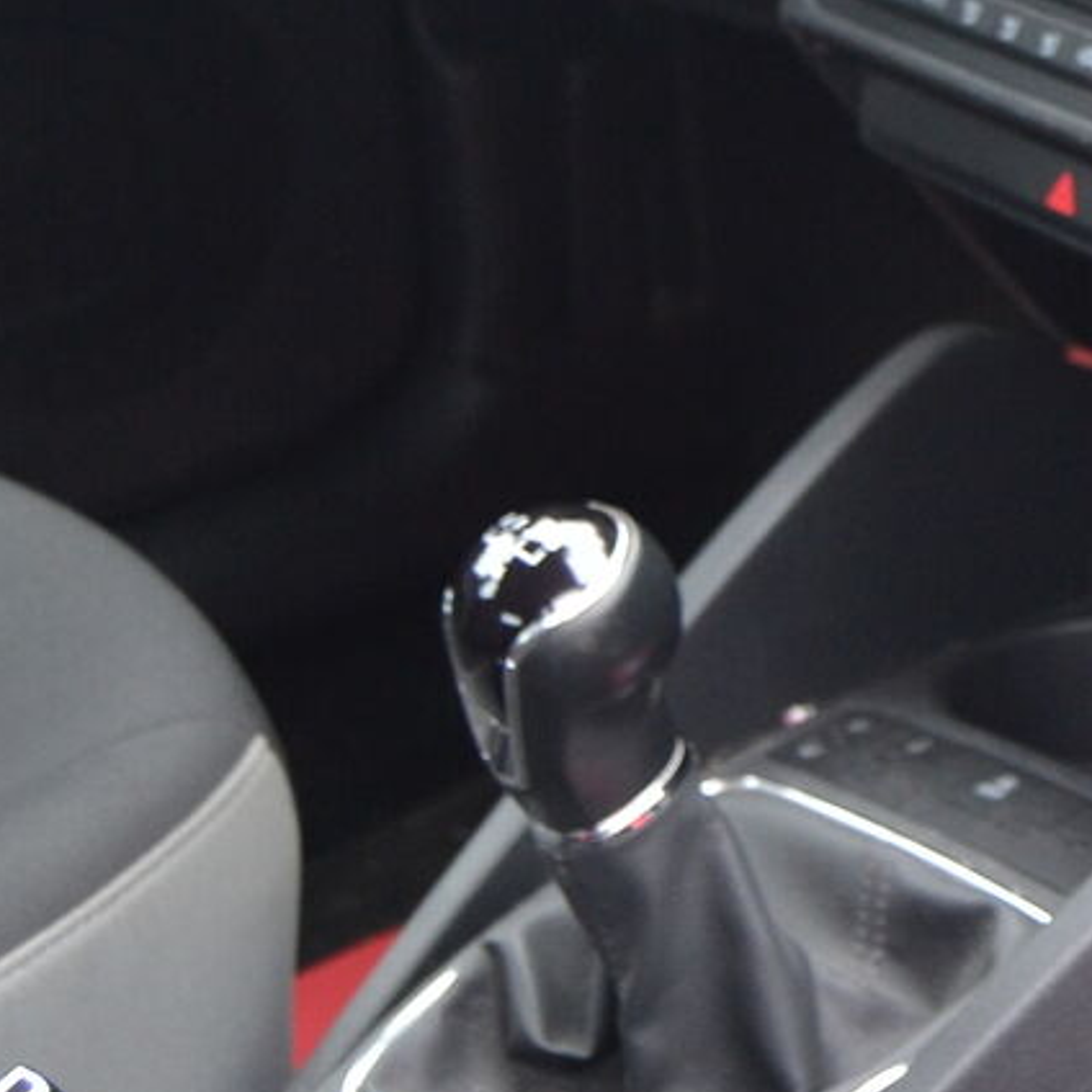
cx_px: 1798
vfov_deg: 15.9
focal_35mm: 104
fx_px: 3712
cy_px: -312
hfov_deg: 15.1
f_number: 4
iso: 400
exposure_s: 1/60
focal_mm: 18
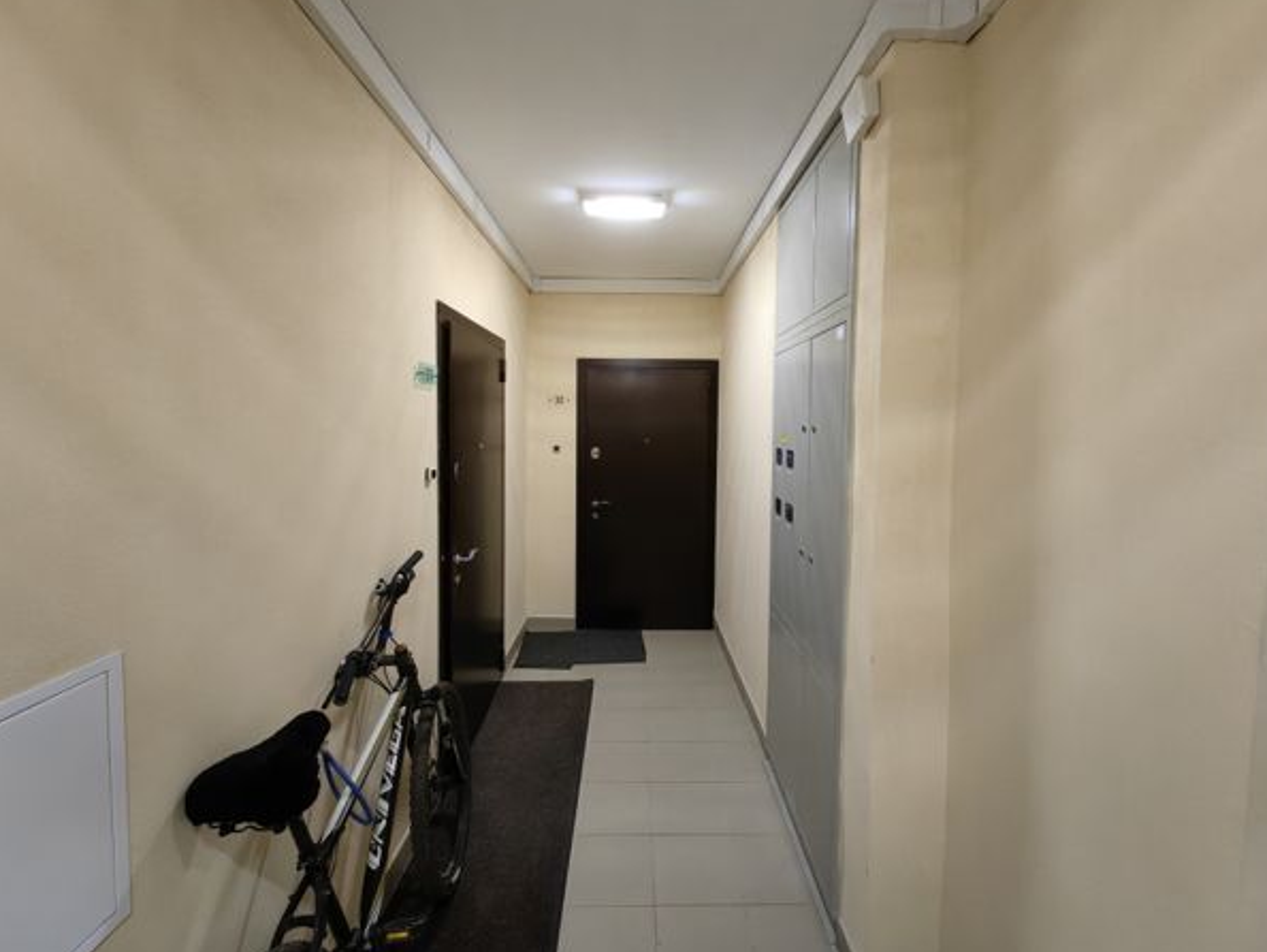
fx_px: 513
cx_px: 642
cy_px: 450
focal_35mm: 14
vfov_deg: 85.6
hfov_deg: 102.0
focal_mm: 1.76
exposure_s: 1/43.9
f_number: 2.2
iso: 400
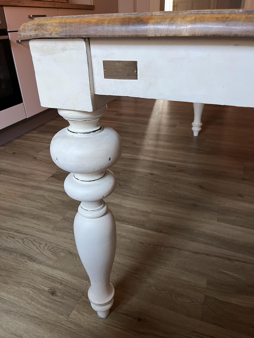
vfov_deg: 67.3
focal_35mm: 26
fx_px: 254
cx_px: 127
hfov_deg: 53.1
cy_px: 169
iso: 200
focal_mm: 5.1
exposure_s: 1/60
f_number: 1.6
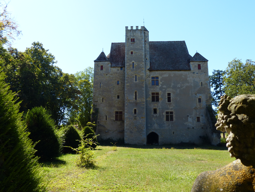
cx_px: 128
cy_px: 96
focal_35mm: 32
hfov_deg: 56.8
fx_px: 236
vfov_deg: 44.2
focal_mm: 5.7
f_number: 4
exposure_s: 1/400
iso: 100
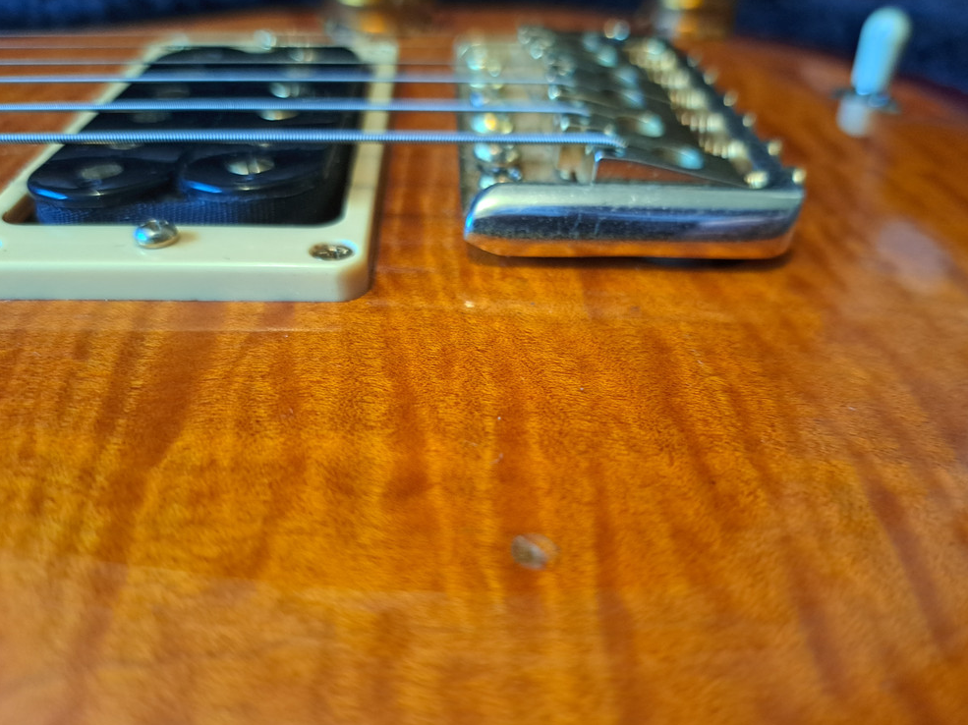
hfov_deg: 67.3
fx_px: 727
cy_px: 383
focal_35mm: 26
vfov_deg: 53.0
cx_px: 487
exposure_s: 1/25
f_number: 1.8
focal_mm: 5.23
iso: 500
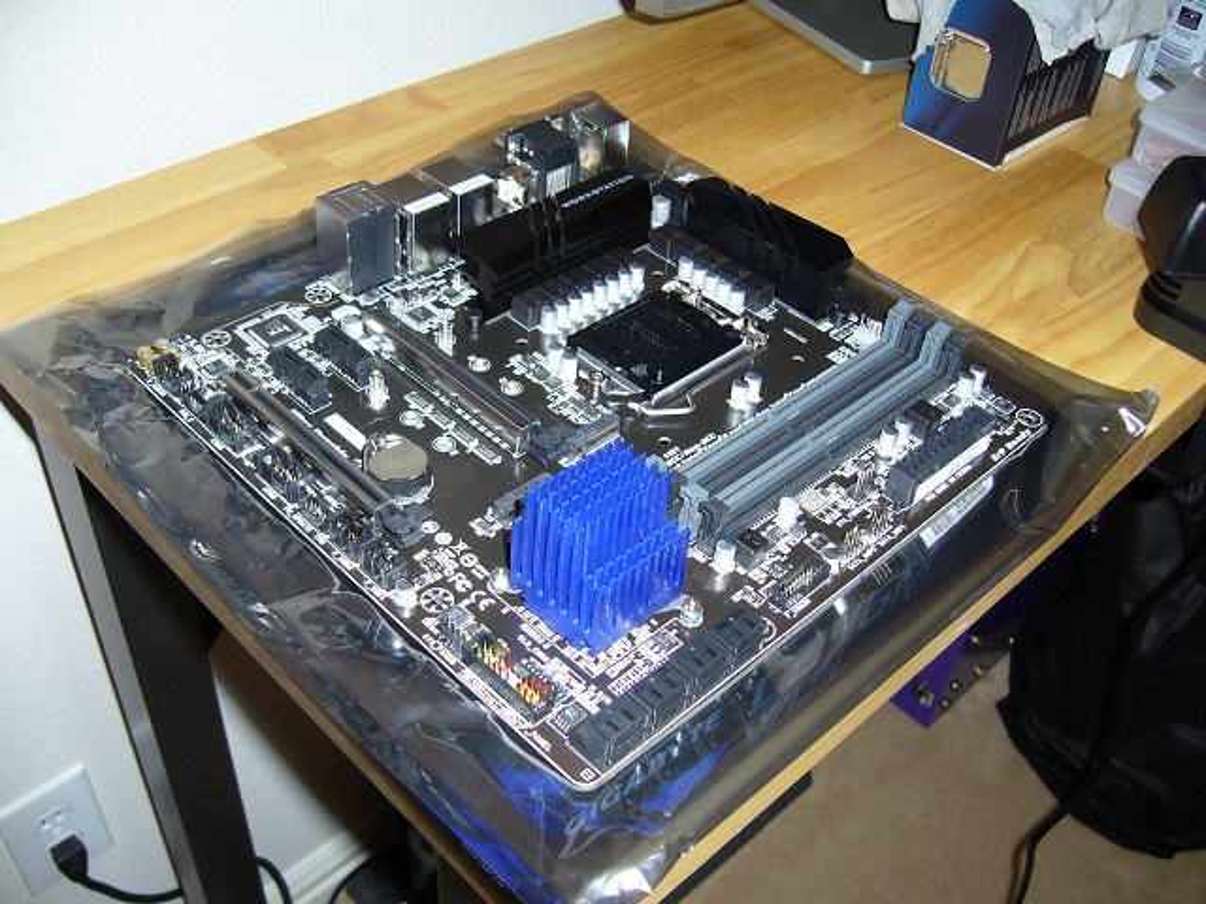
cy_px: 452
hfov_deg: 52.6
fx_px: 1219
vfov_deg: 40.7
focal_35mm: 35
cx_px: 603
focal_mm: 5.8
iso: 100
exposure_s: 1/30
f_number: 2.8
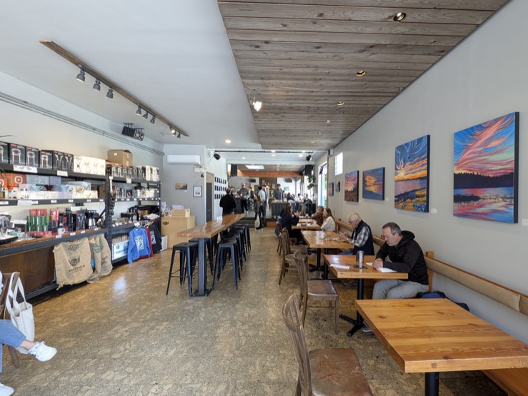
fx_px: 198
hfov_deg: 105.9
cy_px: 198
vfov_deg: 90.0
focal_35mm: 13
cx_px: 284
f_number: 1.95
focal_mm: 2.23
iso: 152
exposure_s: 1/60
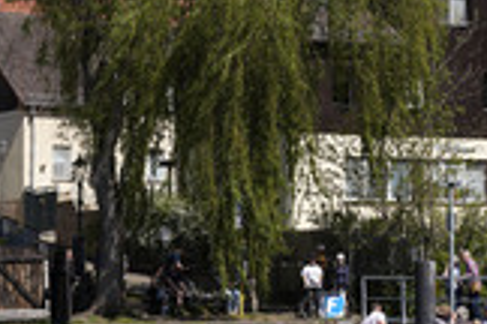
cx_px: 257
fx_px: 1691
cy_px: 60
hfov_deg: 16.4
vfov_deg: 10.9
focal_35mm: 125
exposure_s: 1/1000
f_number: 6.3
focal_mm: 45
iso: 160
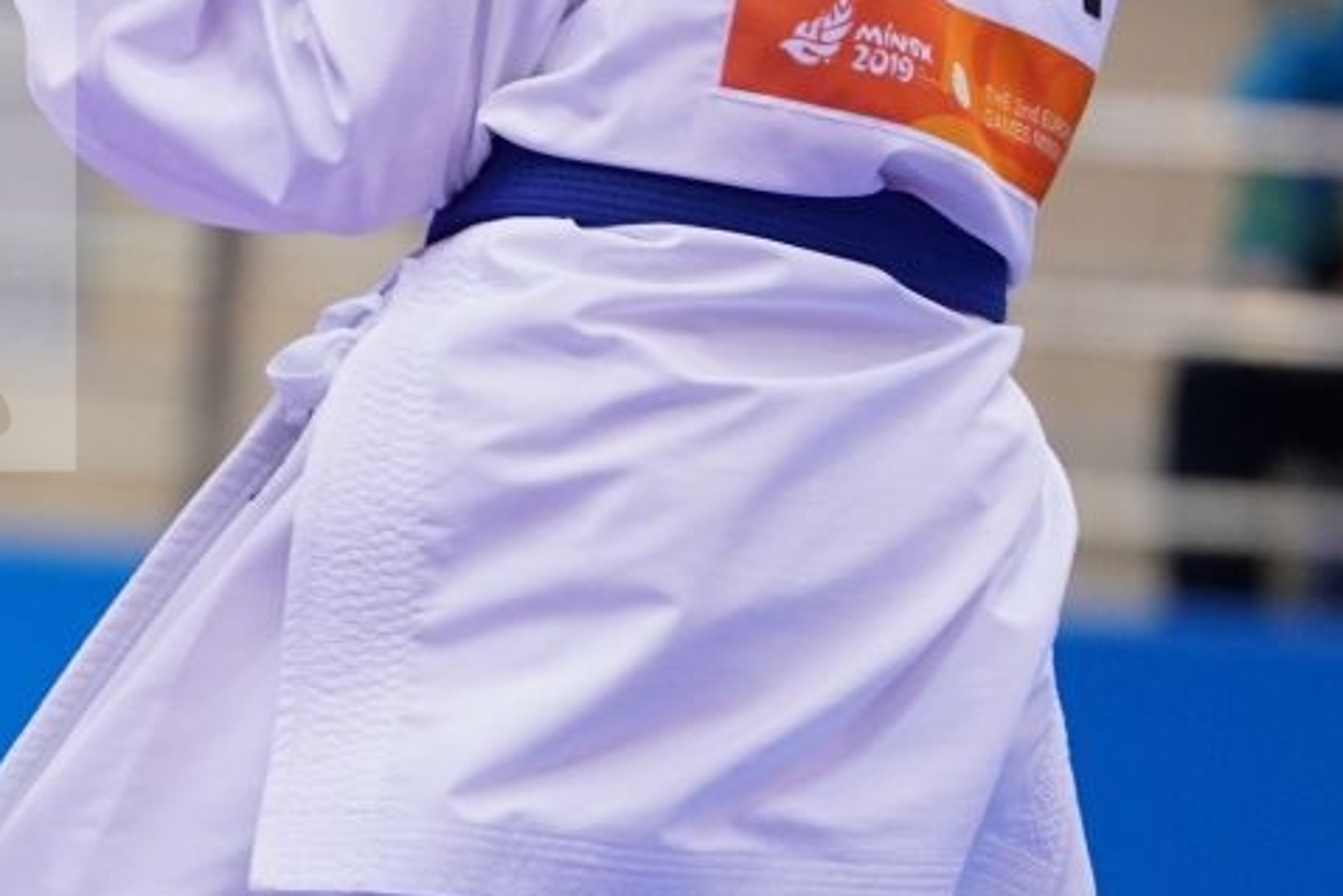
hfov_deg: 2.8
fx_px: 27799
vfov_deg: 1.8
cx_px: -1138
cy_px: 216
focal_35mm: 745
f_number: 2.8
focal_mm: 198
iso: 1600
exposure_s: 1/1000
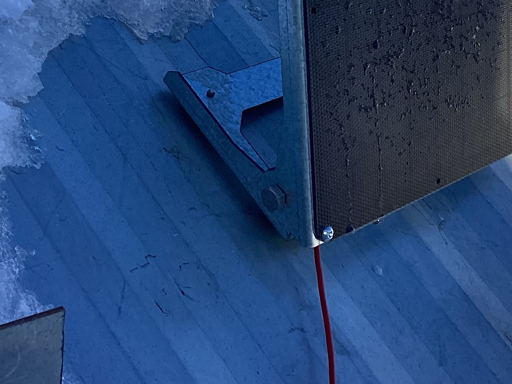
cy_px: 50
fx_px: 1183
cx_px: 271
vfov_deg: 18.2
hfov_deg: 24.4
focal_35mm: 80
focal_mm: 3.3
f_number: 2.4
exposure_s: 1/1148
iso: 25
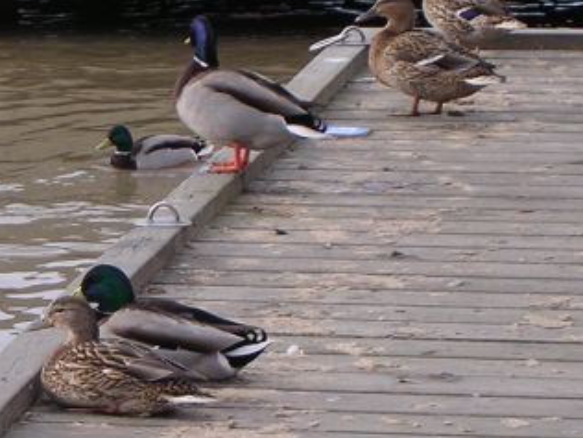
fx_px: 4901
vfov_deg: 5.1
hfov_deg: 6.8
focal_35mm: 291
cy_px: 229
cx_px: -76
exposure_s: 1/190
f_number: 4.9
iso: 100
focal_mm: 17.4
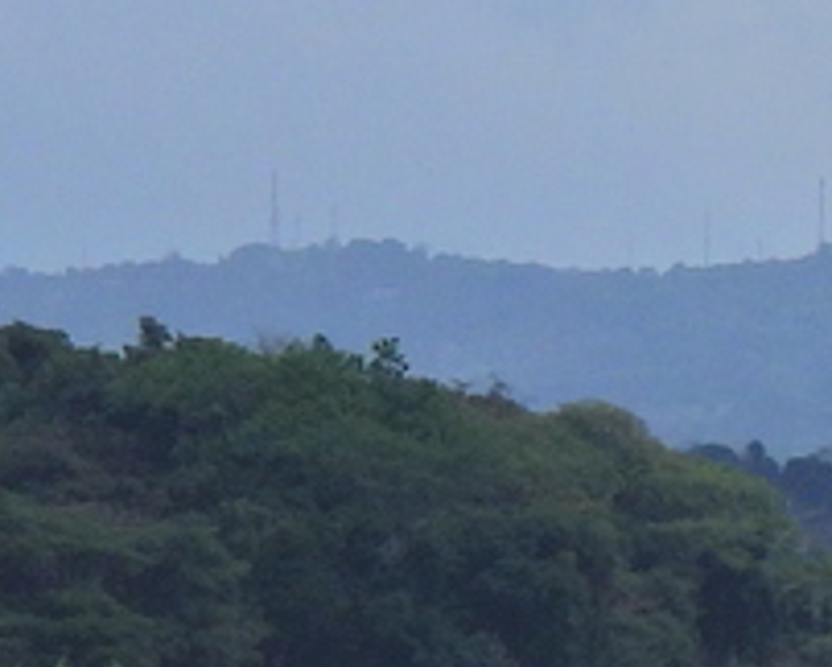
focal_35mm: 1237
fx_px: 30489
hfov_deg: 1.6
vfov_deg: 1.3
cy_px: 494
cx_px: 2620
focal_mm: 35.7
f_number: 4.5
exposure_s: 1/1600
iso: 100
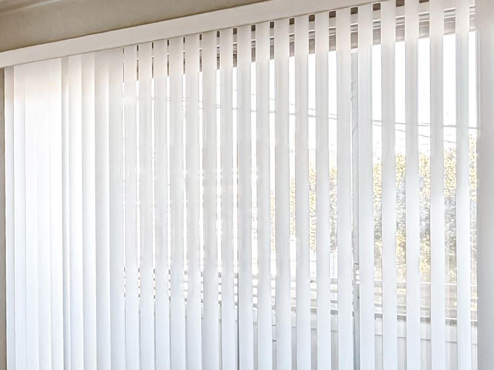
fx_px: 671
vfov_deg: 30.7
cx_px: 21
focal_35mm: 47
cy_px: 243
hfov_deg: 37.0
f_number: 2.2
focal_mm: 2.22
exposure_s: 1/120
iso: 125
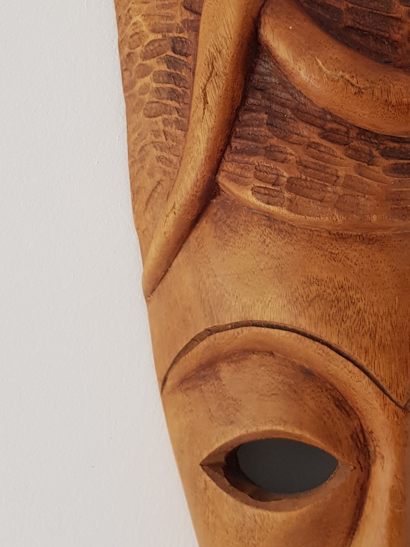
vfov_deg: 30.9
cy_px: 178
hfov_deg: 23.6
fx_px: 979
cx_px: 257
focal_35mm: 62
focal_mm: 4.2
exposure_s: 1/50
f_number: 1.7
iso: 80
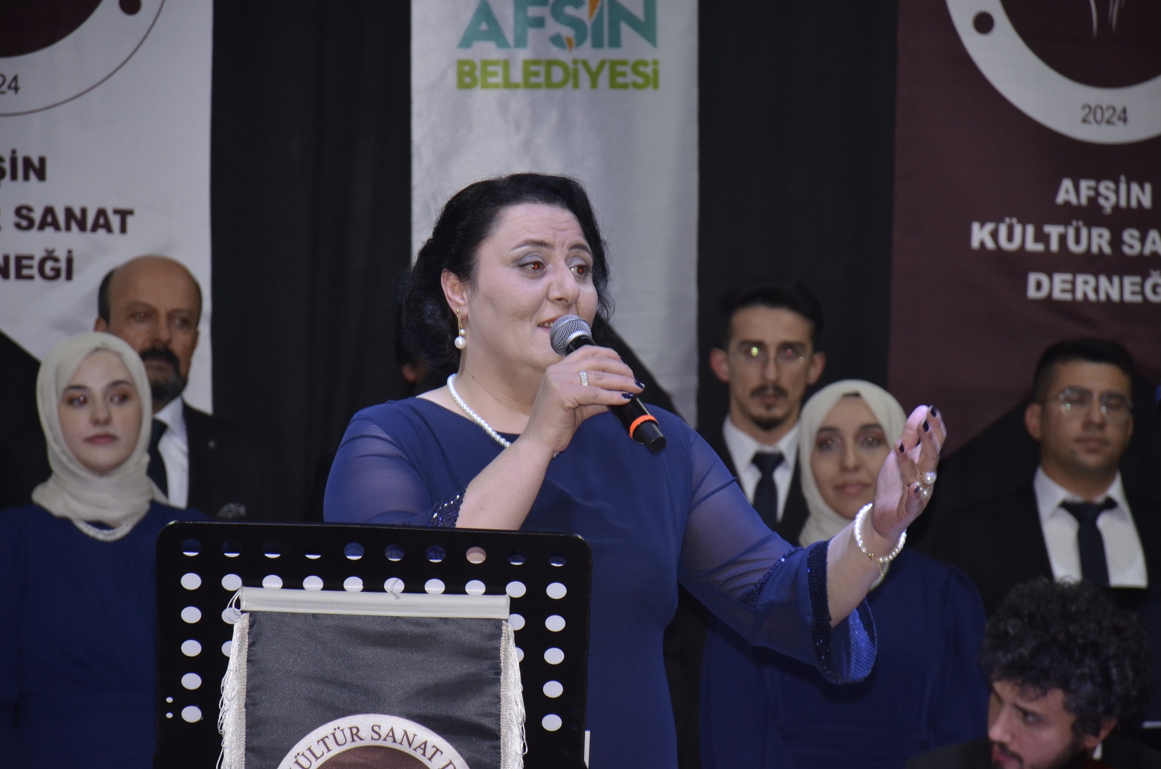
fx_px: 6757
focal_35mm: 210
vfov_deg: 6.5
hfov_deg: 9.8
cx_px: 580
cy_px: 384
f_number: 5.6
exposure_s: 1/60
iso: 800
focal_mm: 140
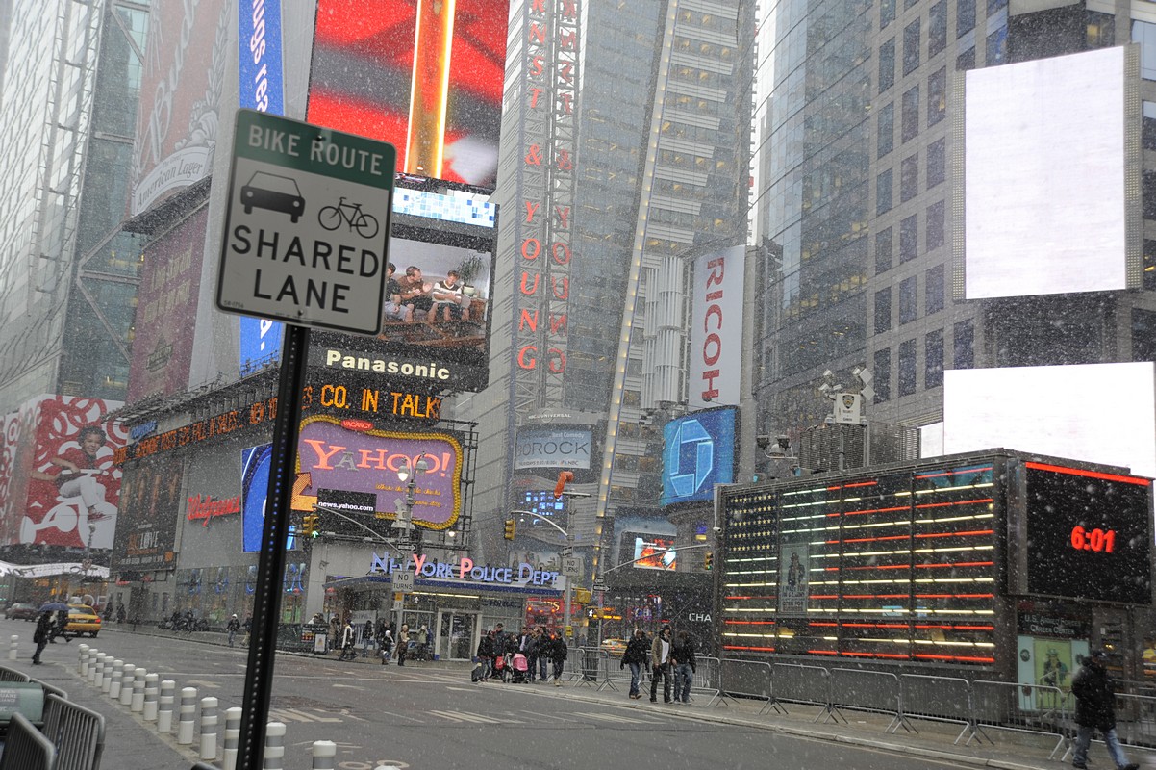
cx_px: 578
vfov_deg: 33.4
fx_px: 1284
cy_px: 385
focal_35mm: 40
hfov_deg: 48.5
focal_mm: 40
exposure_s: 1/100
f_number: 5
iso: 200
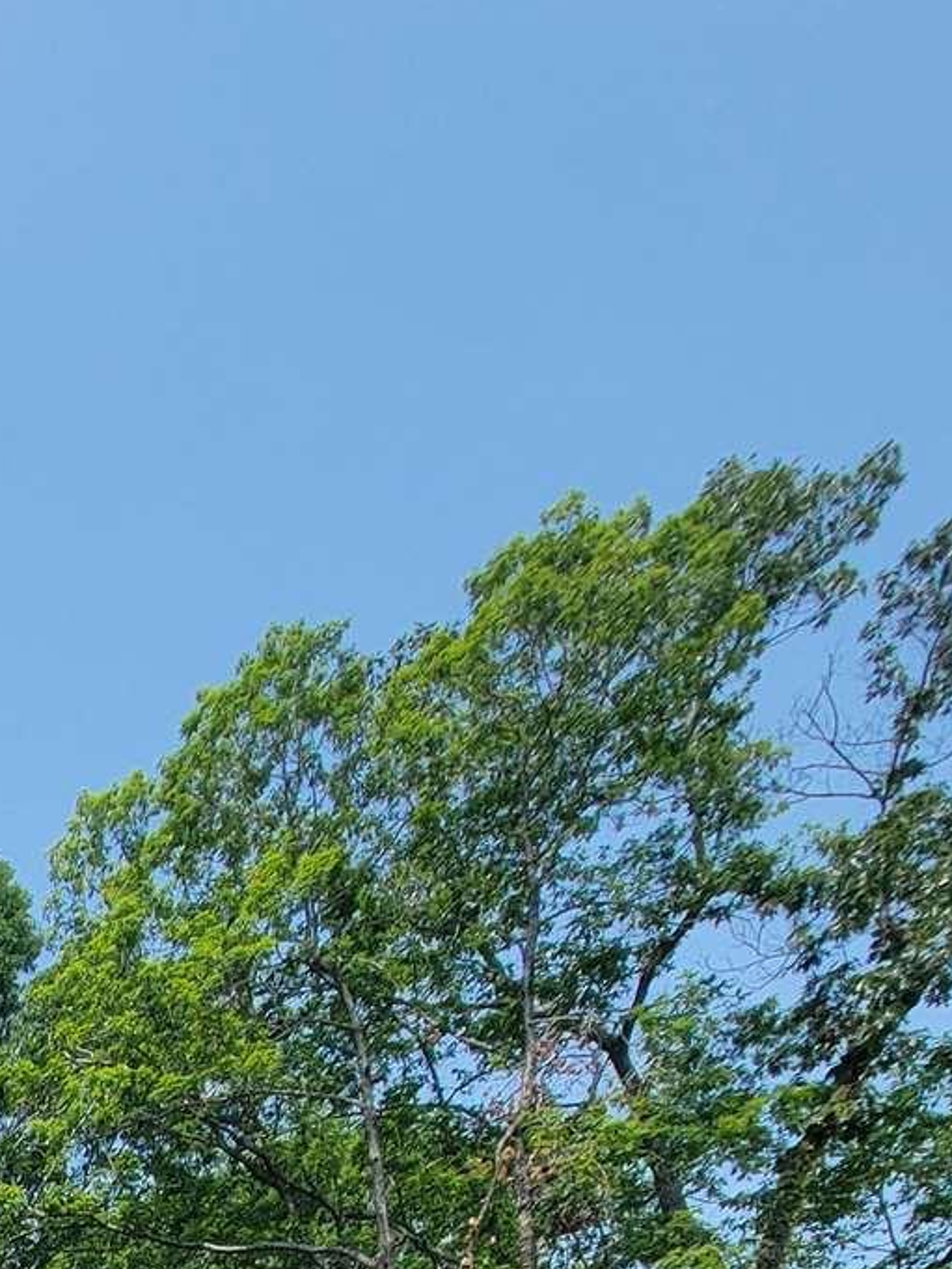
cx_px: -624
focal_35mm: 44
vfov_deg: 25.5
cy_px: 2081
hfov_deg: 23.2
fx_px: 1613
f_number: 2.2
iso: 50
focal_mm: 2.2
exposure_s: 1/1770
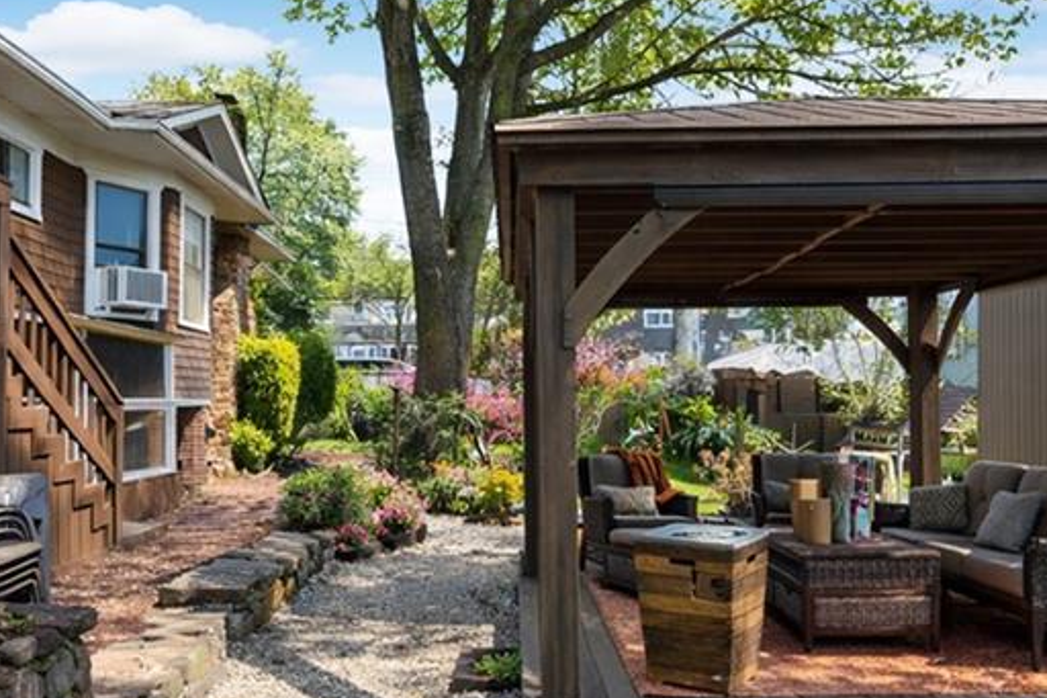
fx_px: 930
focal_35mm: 32
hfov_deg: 58.7
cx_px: 499
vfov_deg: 41.1
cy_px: 373
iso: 100
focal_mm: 16
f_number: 9
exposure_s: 1/125
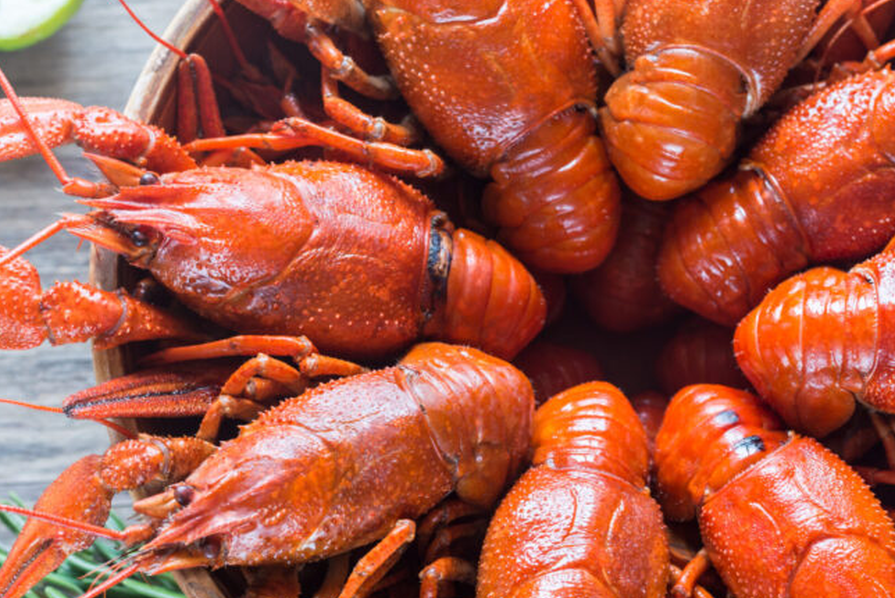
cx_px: 363
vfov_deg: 9.6
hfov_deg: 14.3
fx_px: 3557
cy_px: 324
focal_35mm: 143
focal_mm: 90
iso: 250
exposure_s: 1/3
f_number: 6.3
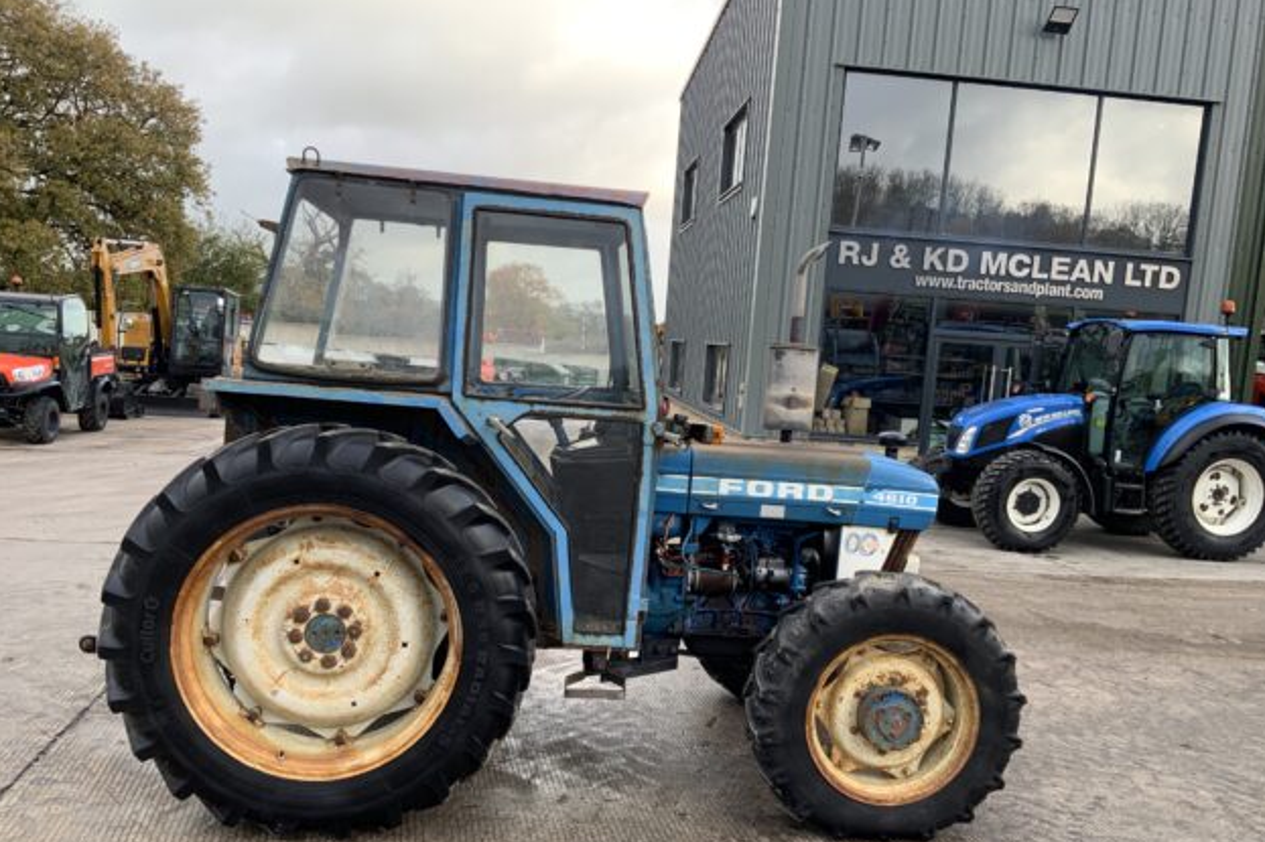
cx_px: 644
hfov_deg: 60.3
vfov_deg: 42.2
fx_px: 1089
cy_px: 479
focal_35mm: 31
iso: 16
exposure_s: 1/122
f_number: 1.8
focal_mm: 3
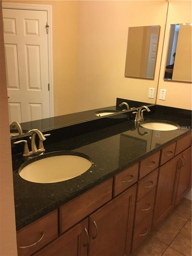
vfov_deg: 61.7
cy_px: 128
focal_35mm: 29
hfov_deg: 48.2
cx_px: 96
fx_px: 214
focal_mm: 4.15
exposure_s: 1/30
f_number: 2.2
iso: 125
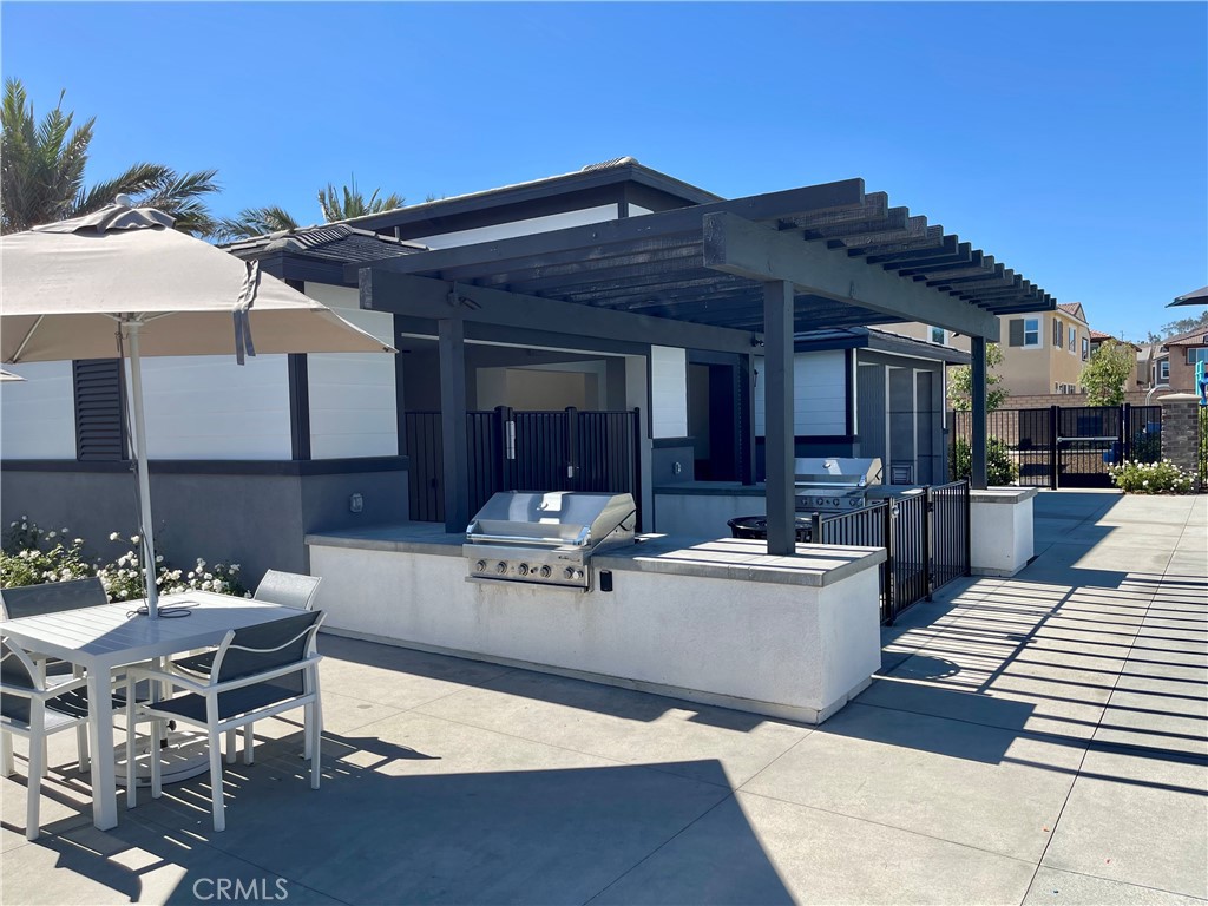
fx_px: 872
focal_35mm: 25
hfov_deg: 69.4
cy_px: 453
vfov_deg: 54.9
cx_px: 604
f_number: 1.6
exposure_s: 1/2488
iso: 32
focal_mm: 5.1
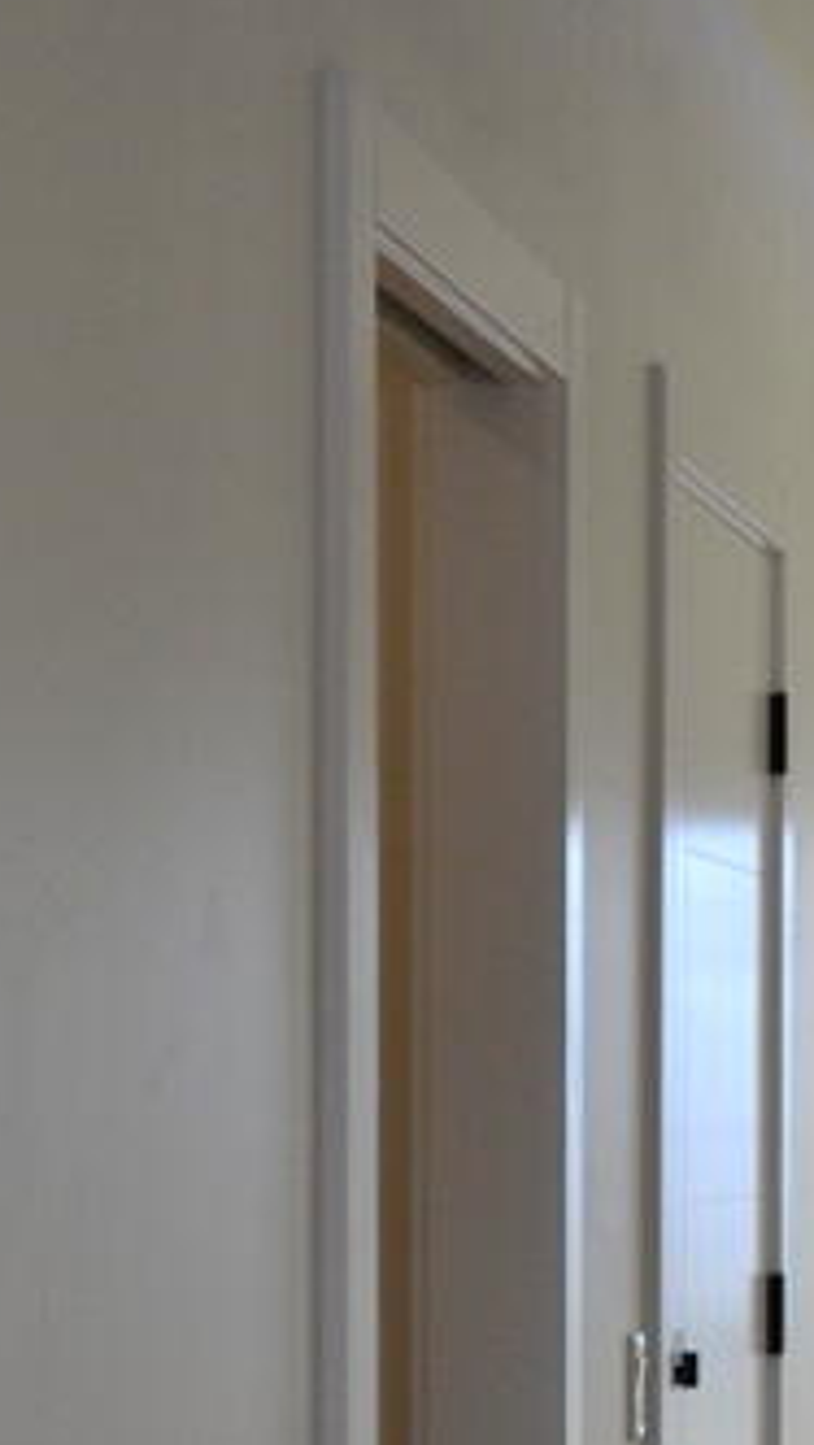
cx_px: 1358
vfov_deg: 18.1
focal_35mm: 118
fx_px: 4512
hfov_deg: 9.9
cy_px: 1097
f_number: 5.6
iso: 280
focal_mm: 23
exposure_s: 1/125
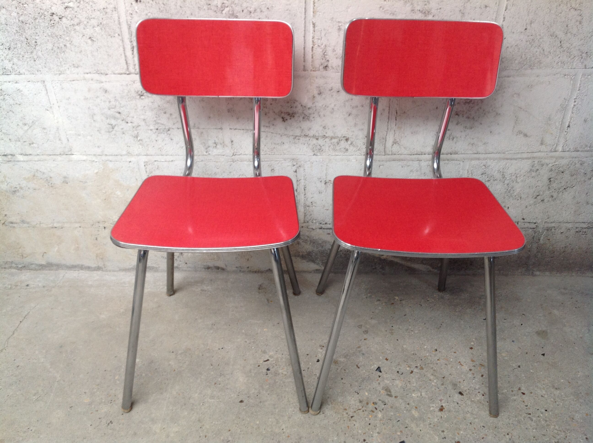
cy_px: 222
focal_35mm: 35
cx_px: 296
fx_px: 599
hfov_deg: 52.7
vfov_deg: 40.6
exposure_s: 1/20
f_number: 2.4
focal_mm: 4.28
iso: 80
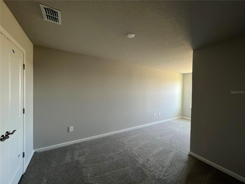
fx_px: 92
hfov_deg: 106.2
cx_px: 122
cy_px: 92
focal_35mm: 13
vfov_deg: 89.9
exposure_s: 1/60
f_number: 1.8
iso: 200
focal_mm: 1.57
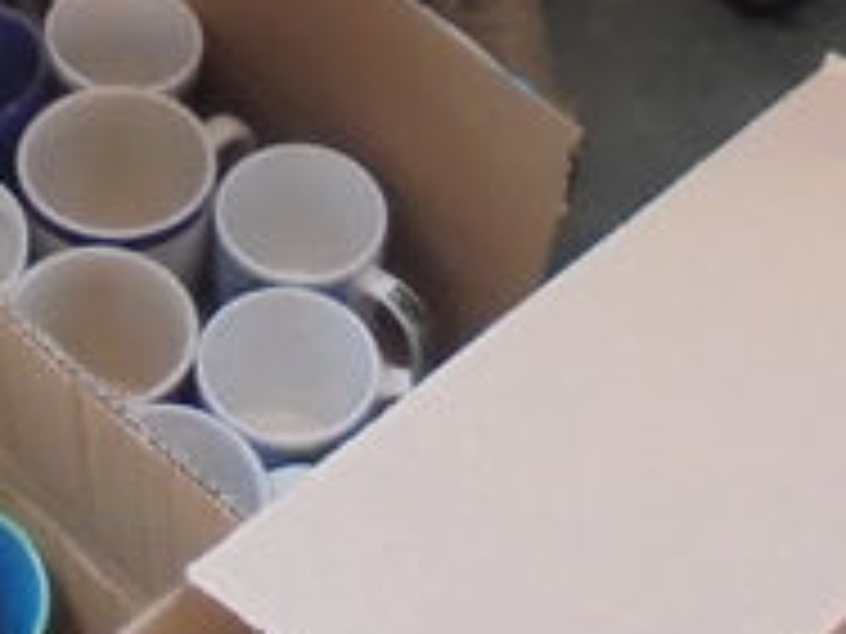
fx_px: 2615
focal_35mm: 107
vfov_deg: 12.8
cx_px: 178
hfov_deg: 18.2
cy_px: -441
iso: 400
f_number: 3.5
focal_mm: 4.6
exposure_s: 1/30
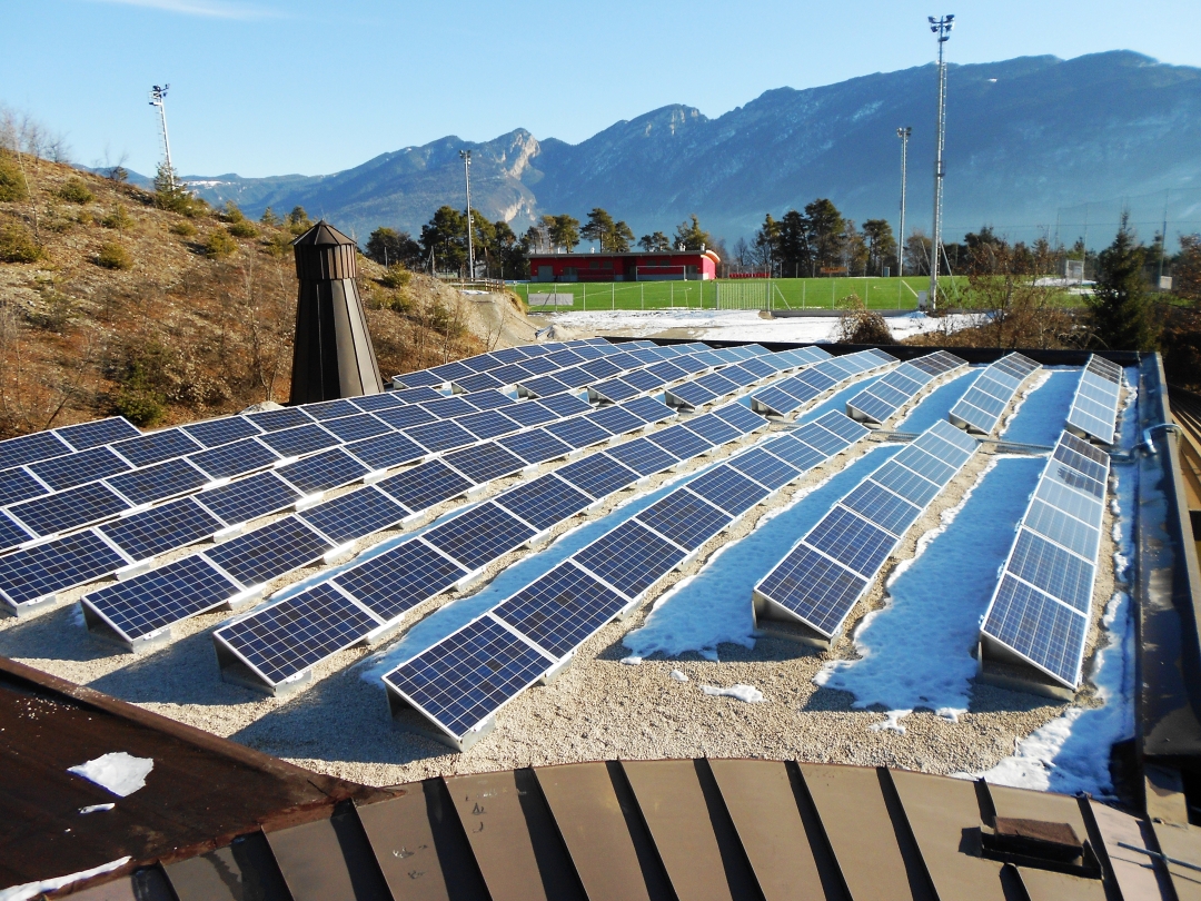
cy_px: 450
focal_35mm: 26
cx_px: 600
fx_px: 902
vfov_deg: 53.1
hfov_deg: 67.3
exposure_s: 1/800
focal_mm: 4.6
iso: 80
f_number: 3.2
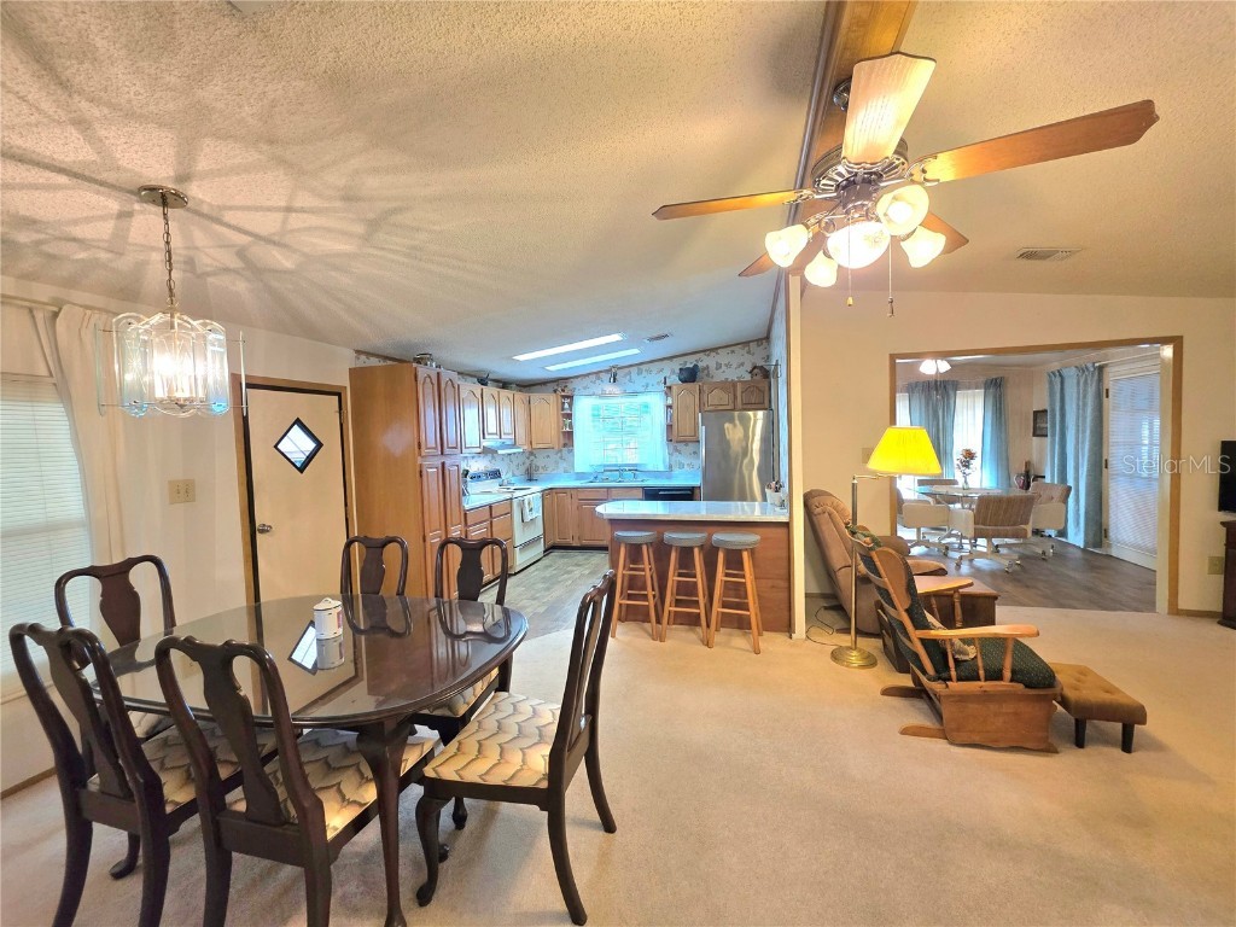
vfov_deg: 89.9
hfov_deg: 106.2
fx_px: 464
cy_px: 464
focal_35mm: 13
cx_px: 618
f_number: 1.9
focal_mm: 2.2
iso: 200
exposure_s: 1/120
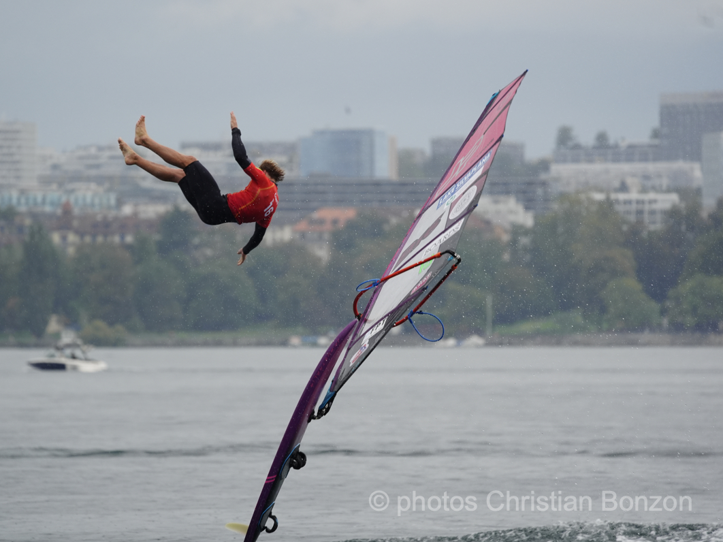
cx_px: 326
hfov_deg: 5.8
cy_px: 272
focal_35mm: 339
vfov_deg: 4.4
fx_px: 7079
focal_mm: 312
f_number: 5.6
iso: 1000
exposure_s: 1/1000
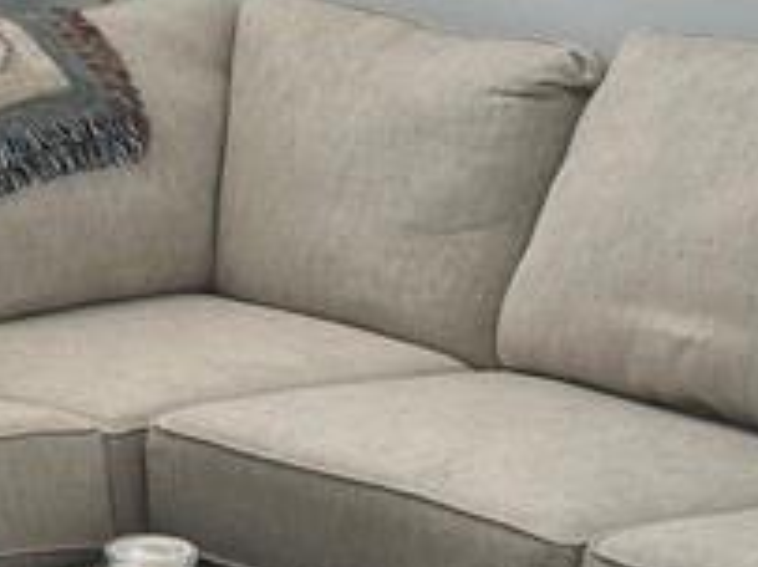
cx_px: -213
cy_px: 116
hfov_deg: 14.5
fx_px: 2867
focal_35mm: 131
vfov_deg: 11.3
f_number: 1.5
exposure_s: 1/120
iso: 80
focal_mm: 5.7
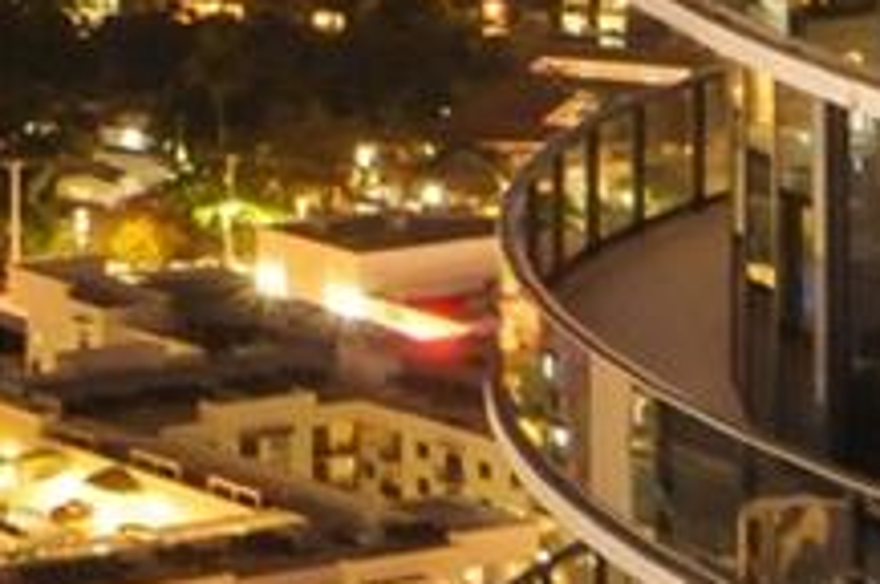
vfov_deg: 4.9
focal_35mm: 266
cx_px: -1172
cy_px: -1261
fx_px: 6493
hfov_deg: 7.3
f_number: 11
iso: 1000
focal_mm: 24
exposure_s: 8
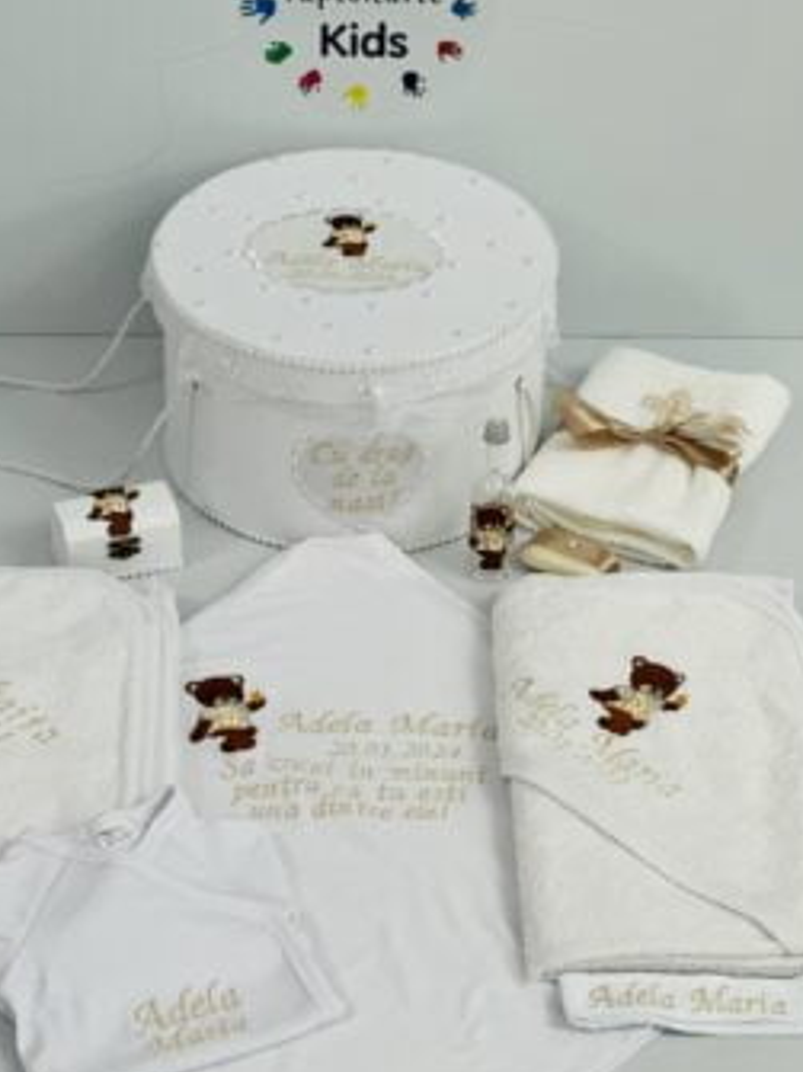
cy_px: 502
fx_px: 2847
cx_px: 352
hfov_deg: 16.0
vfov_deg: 21.3
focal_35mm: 92
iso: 100
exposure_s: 1/100
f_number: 2.8
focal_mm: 9
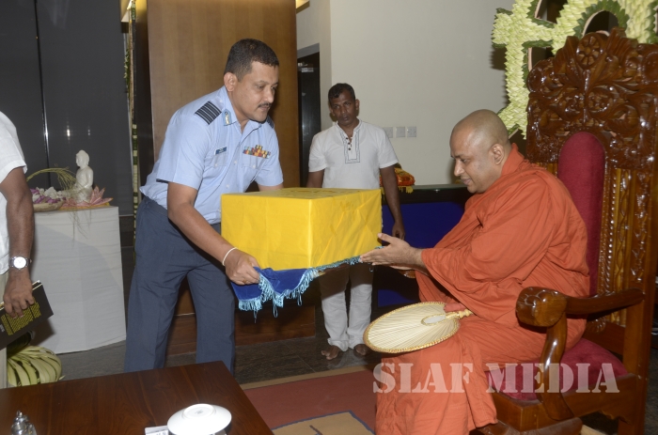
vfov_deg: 39.8
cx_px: 329
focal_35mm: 33
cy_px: 218
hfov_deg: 57.3
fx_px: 602
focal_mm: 22
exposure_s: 1/60
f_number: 5
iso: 250
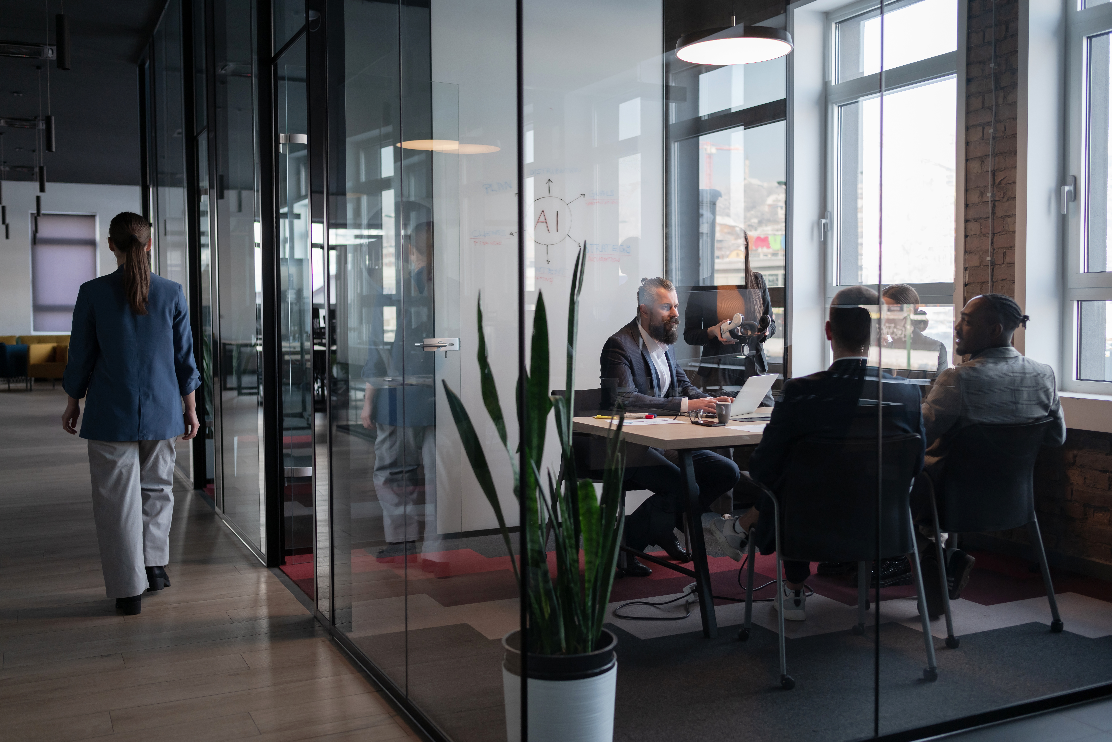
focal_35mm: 35
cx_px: 556
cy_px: 371
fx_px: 1081
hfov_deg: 54.4
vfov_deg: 37.9
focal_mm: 35
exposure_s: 1/320
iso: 320
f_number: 2.5
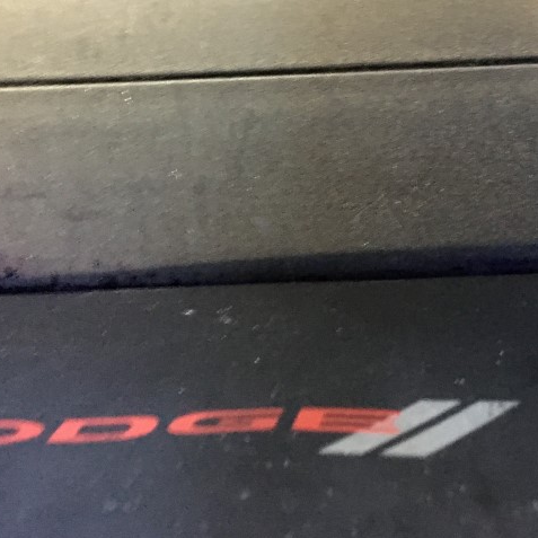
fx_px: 967
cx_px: 363
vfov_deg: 30.5
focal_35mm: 55
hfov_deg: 30.8
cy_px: 126
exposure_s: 1/15
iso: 640
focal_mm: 4.15
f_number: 2.2
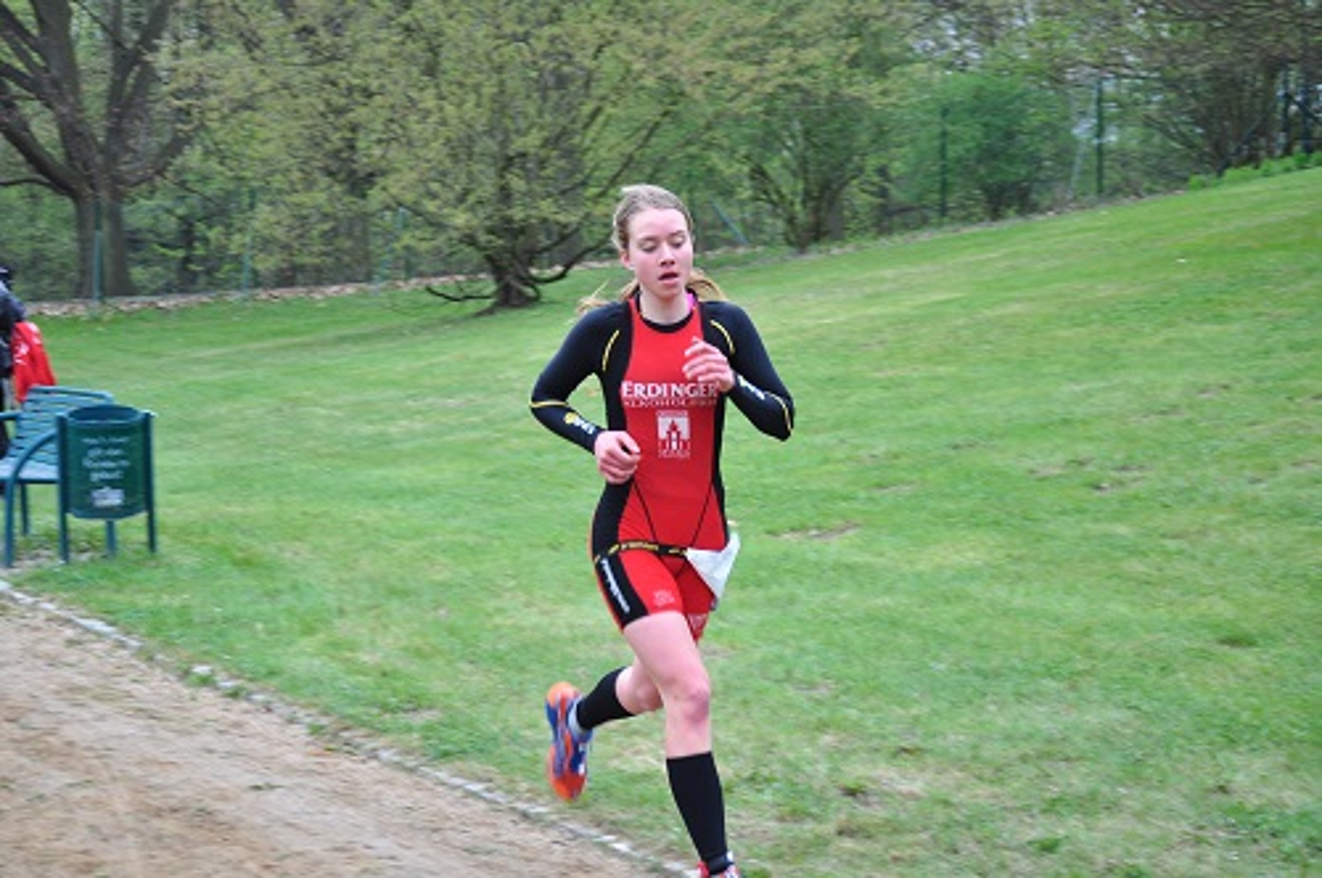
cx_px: 661
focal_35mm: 78
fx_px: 2861
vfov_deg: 17.4
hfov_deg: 26.0
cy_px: 439
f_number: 5.6
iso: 250
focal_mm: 52
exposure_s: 1/125
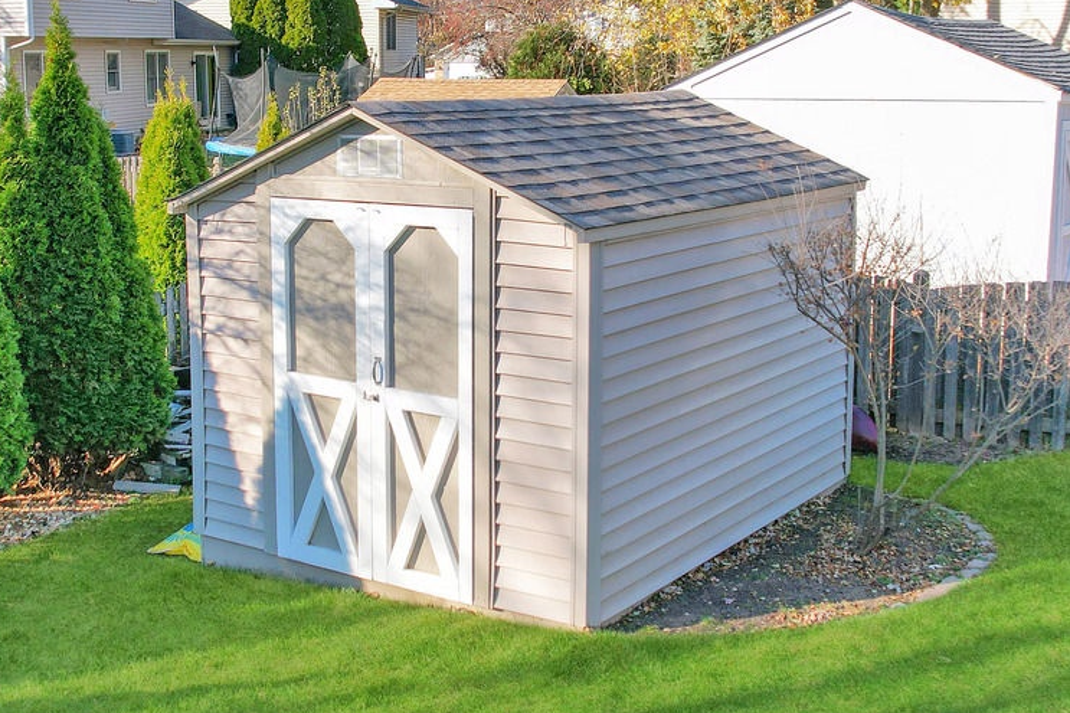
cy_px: 310
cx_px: 477
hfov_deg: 41.1
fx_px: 1426
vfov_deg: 28.0
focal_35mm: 48
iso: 110
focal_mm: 8.38
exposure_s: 1/240
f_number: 2.8
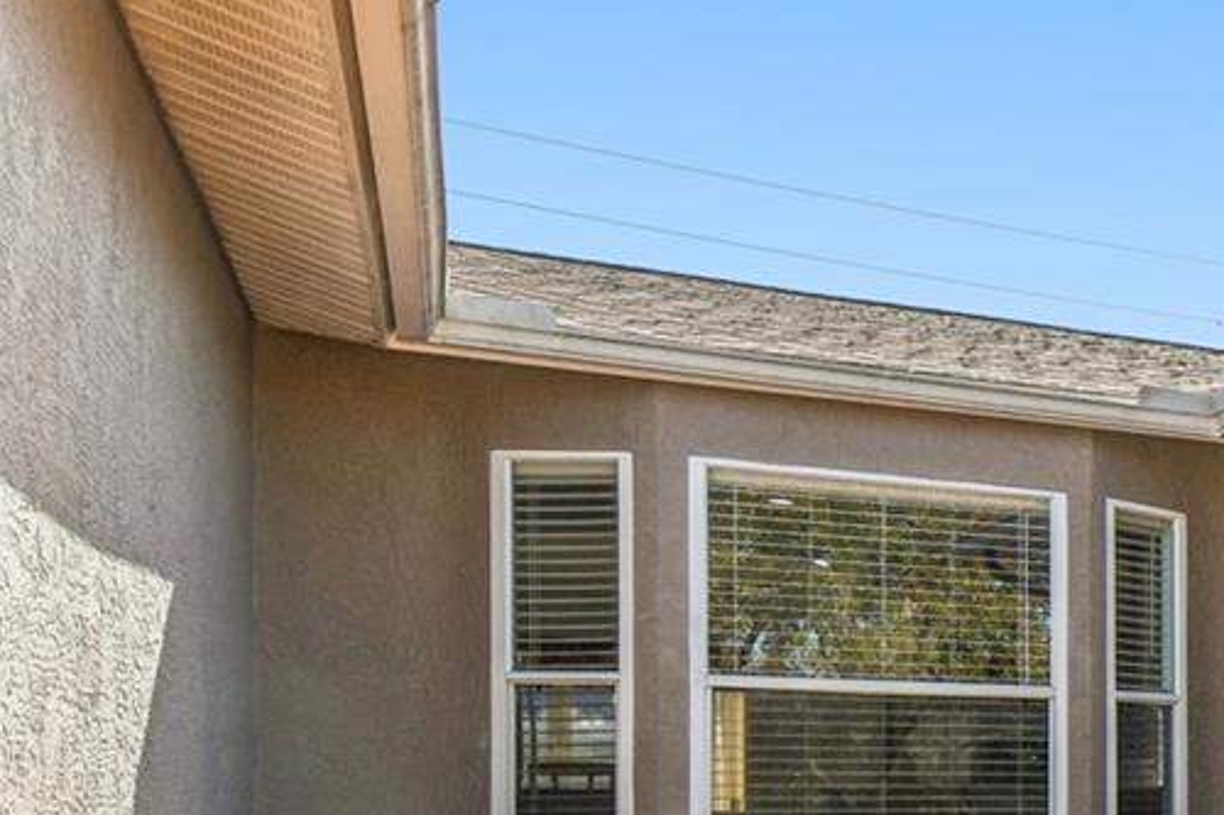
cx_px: 1483
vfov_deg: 26.7
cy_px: 788
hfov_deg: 33.2
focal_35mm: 48
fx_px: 1631
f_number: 7.1
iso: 100
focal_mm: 10
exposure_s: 1/80
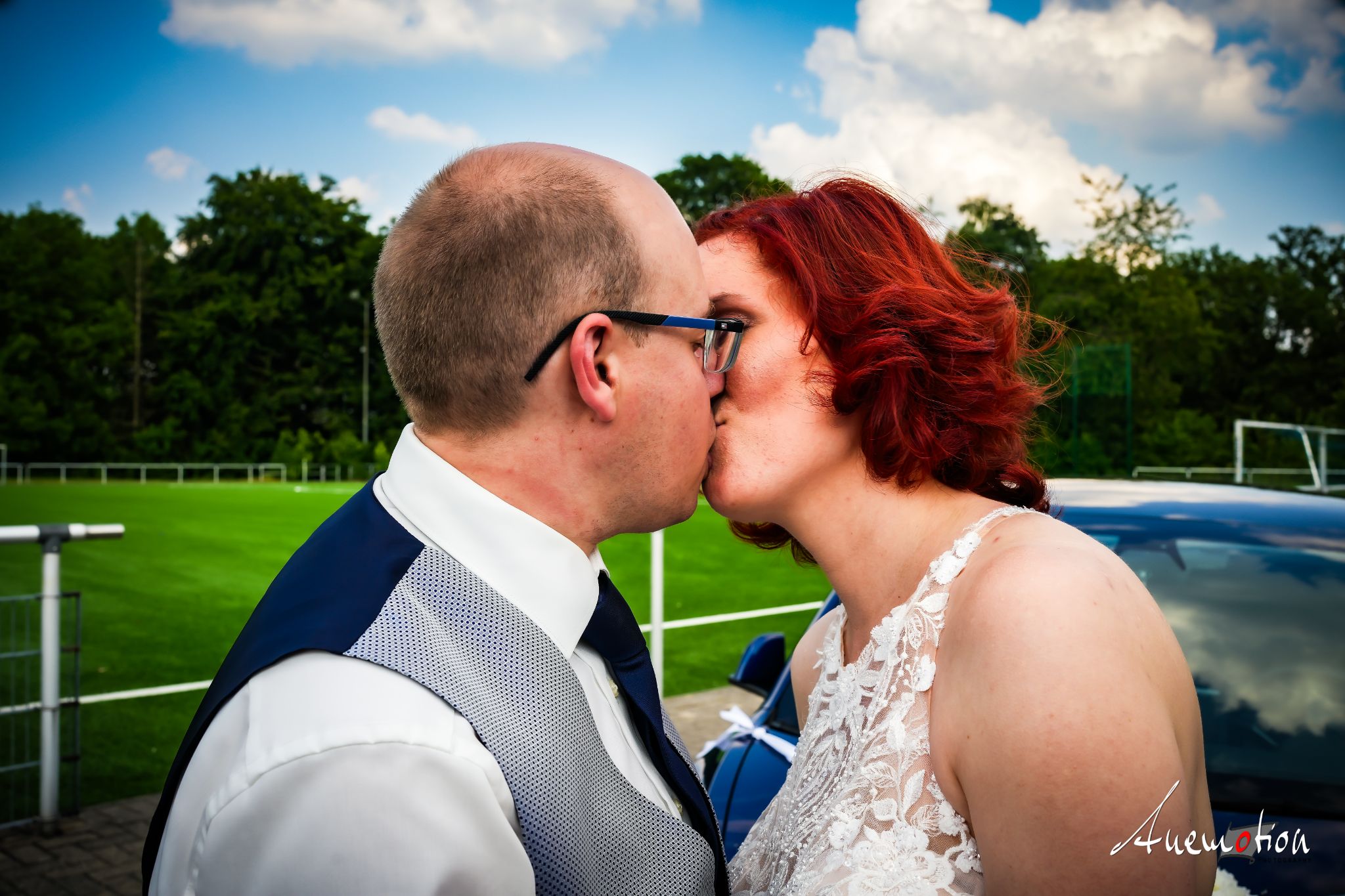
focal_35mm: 35
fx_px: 1307
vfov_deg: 37.8
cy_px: 448
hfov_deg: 54.4
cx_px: 672
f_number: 8
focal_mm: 35
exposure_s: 1/160
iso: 100
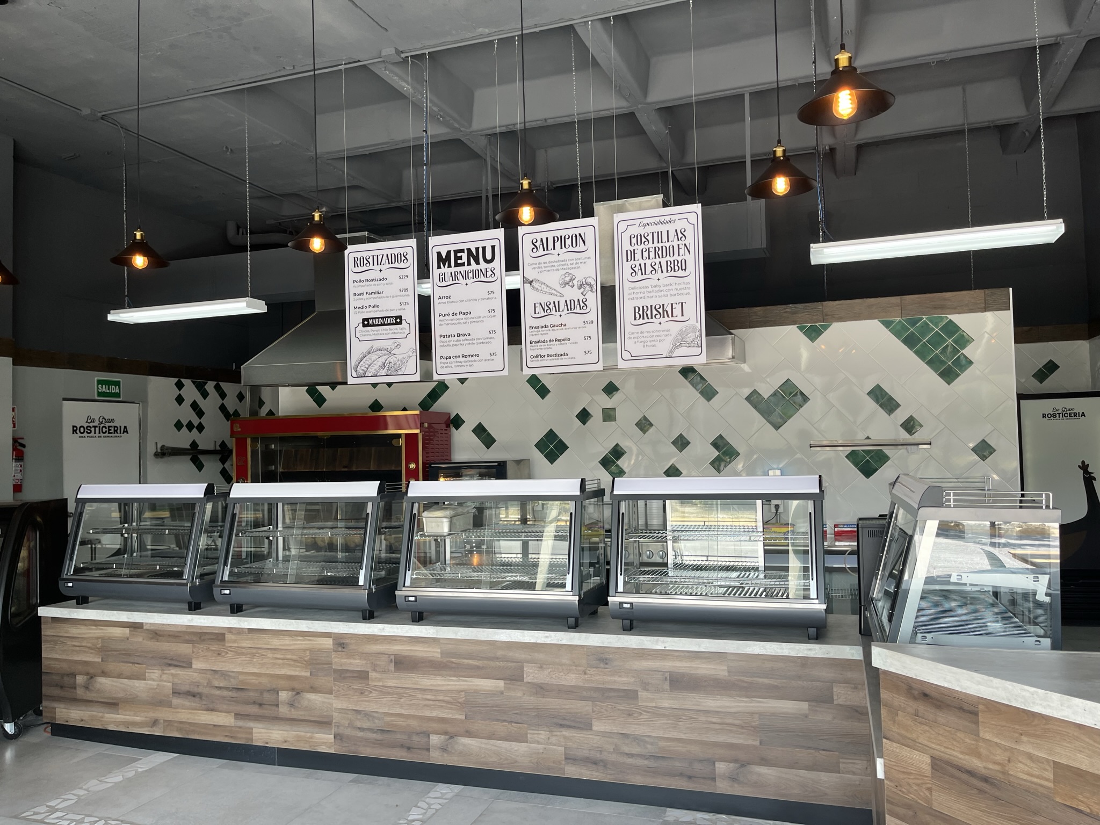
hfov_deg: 67.3
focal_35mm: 26
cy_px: 412
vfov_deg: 53.1
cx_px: 550
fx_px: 826
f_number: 1.6
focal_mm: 5.1
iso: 32
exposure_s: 1/133
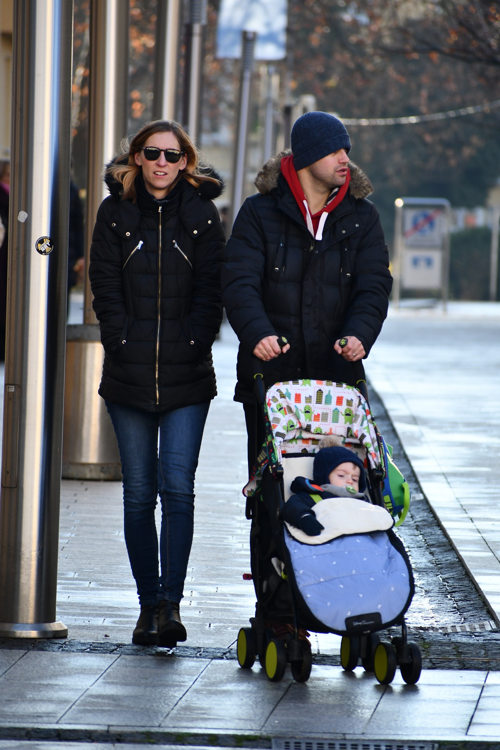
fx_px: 7187
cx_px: 250
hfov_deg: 4.0
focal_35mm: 345
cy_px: 375
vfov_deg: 6.0
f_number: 5.6
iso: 640
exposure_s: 1/500
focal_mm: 230
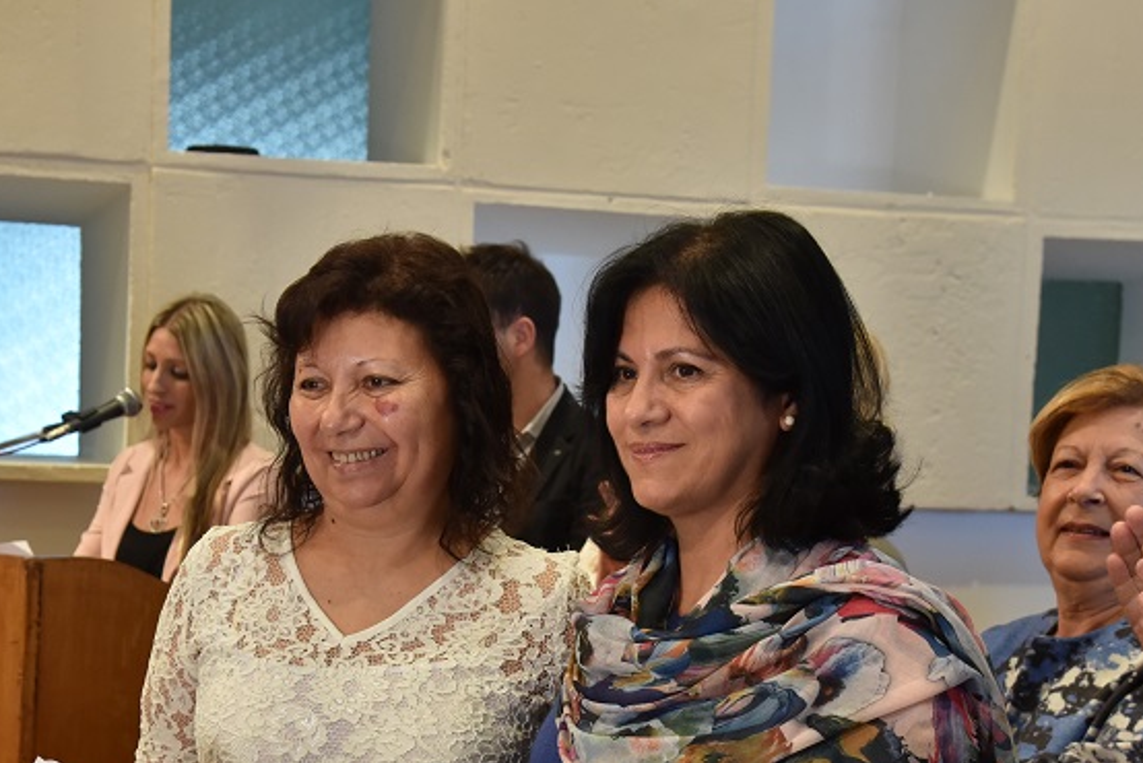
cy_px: 649
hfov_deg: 24.4
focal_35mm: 83
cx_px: 390
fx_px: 2637
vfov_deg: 16.3
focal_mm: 46
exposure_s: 1/125
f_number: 5.6
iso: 1600
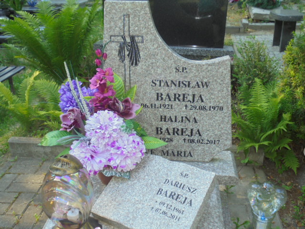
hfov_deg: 49.0
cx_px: 152
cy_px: 114
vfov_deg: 37.7
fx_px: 335
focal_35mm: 38
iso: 100
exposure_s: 1/60
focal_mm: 6.9
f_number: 4.2
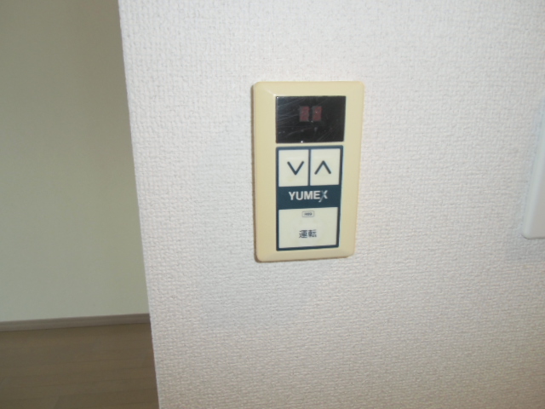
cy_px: 204
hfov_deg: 71.6
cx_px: 272
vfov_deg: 56.8
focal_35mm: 24
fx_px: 378
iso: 64
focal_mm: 4.24
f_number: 3
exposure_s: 1/13
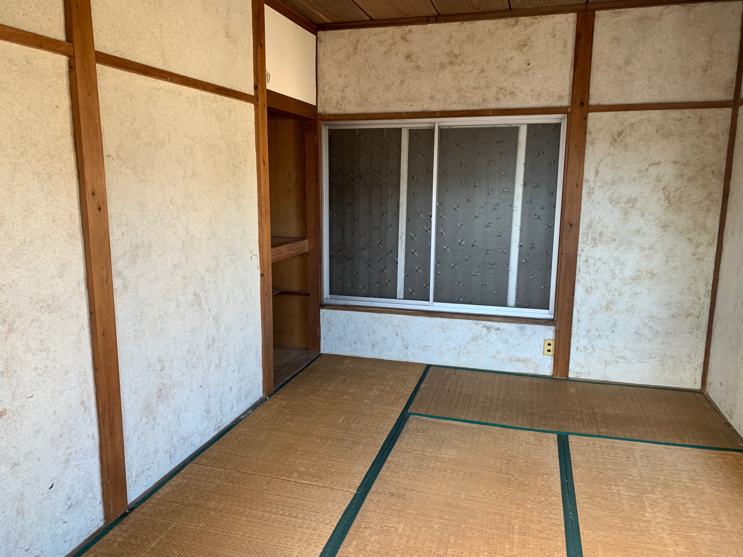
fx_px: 558
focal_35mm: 26
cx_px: 372
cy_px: 278
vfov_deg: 53.1
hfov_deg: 67.3
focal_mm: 4.25
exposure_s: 1/114
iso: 100
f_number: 1.8
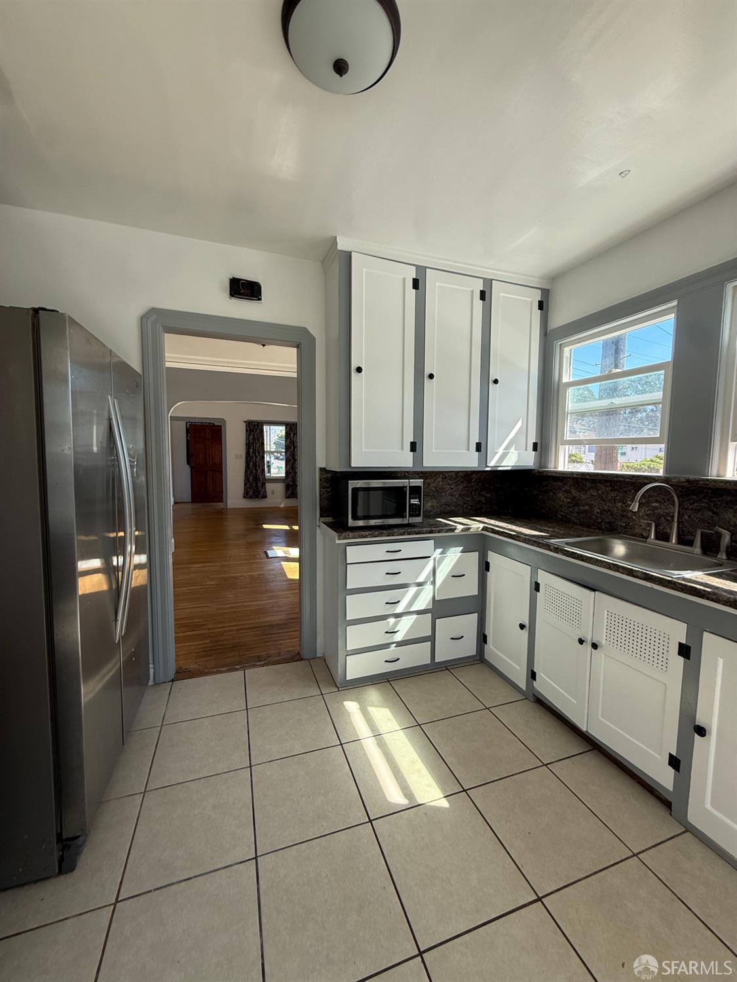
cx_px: 368
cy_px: 491
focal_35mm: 14
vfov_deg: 102.1
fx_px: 397
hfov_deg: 85.7
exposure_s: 1/224
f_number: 2.2
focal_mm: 2.22
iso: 64
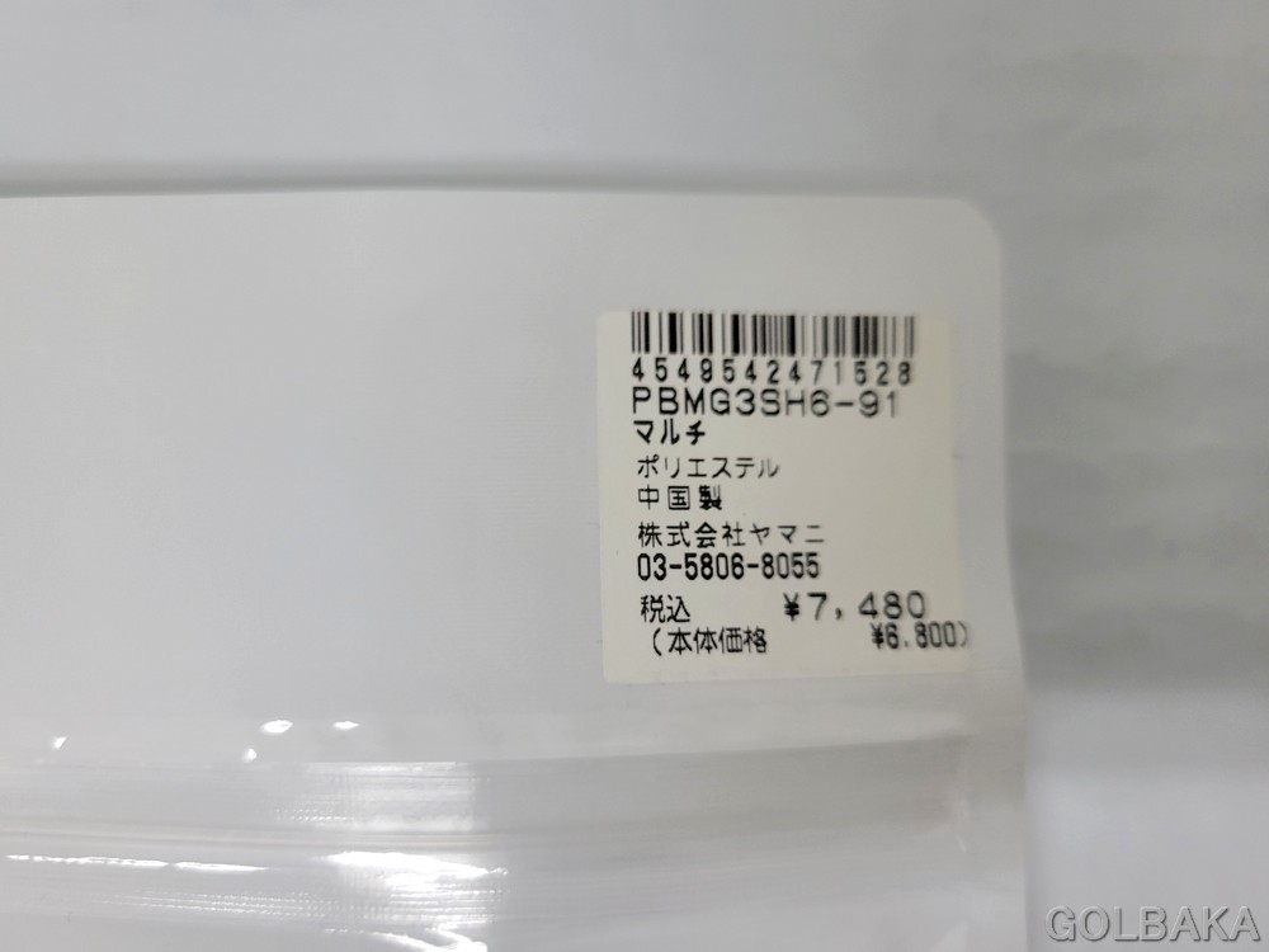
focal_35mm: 26
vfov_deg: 53.1
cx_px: 634
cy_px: 476
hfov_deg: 67.3
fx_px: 953
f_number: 1.8
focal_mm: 5.4
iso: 200
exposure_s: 1/120
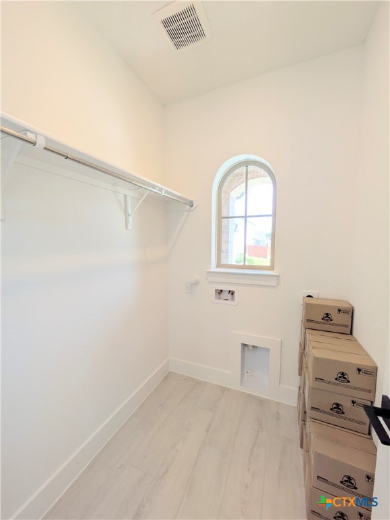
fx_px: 210
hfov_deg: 85.7
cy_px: 260
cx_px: 195
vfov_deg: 102.0
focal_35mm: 14
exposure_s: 1/153
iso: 47
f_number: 2.2
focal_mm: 1.83
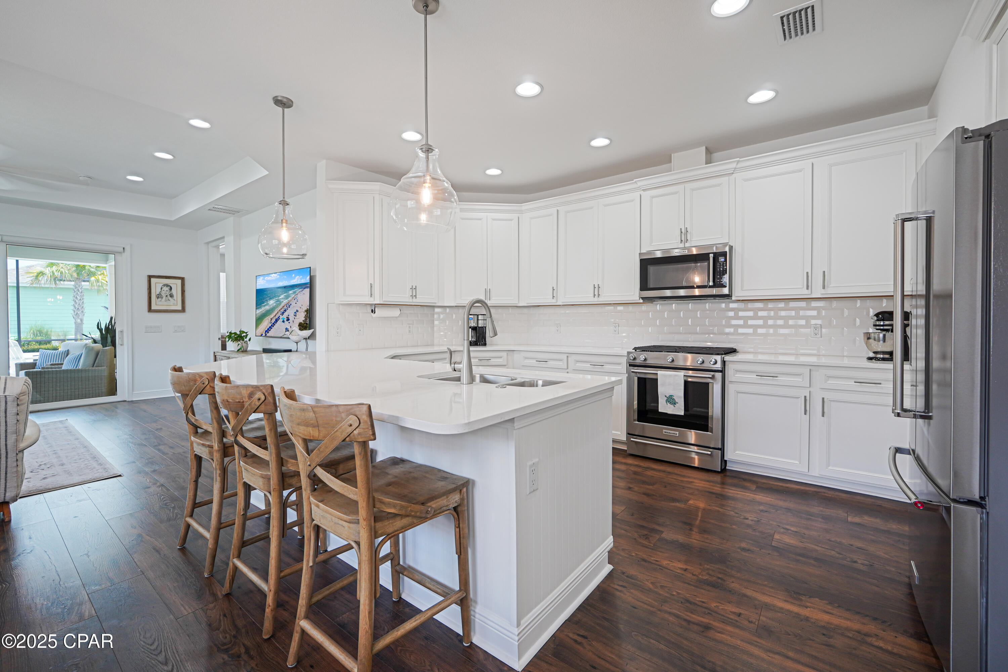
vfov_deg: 77.3
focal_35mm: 15
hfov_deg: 100.4
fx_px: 420
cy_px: 336
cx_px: 504
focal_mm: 10
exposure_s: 1/15
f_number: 4
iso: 100
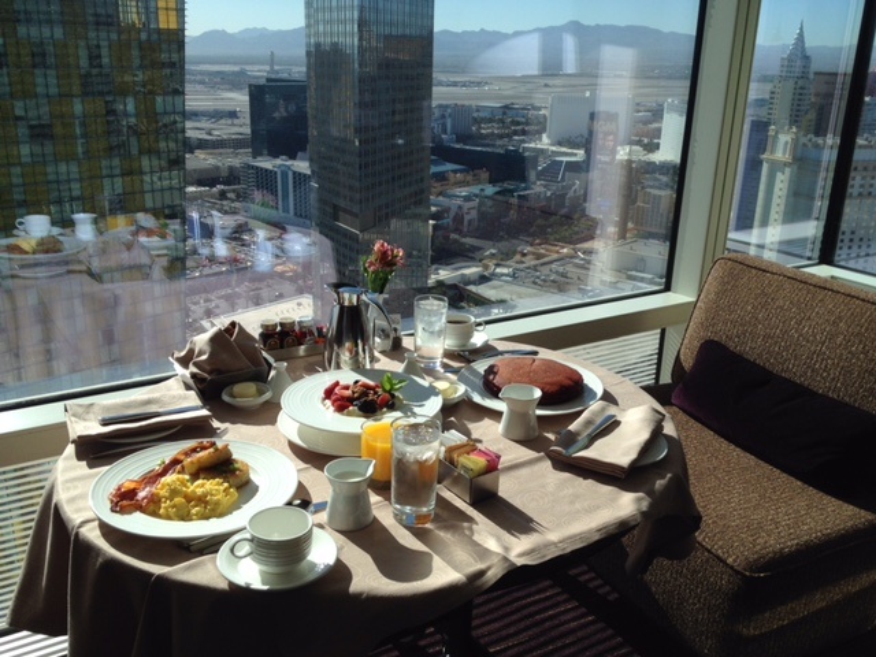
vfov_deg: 40.7
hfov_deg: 52.6
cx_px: 438
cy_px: 328
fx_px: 886
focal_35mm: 35
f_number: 2.4
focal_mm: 4.28
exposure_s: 1/935
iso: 50
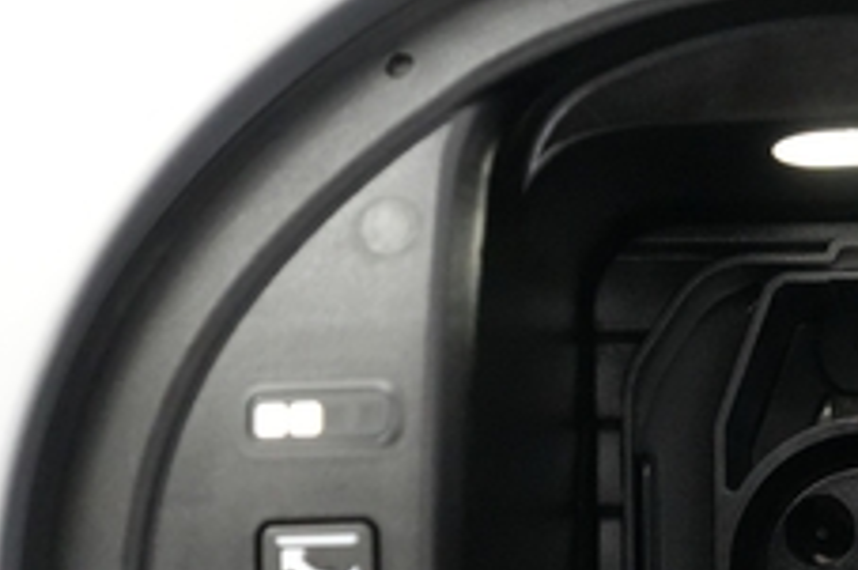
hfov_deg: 24.5
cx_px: 869
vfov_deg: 16.7
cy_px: 638
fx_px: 1881
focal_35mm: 79
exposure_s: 1/160
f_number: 4
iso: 12800
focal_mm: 28
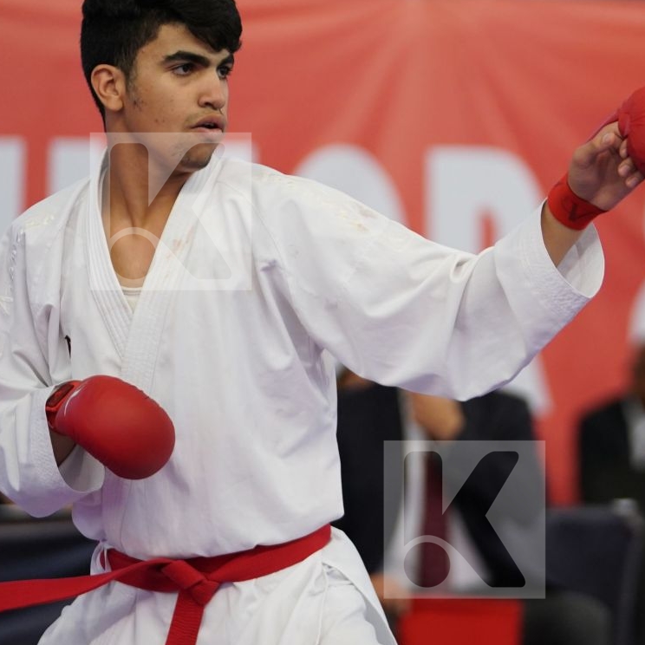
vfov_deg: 5.9
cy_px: 212
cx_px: 465
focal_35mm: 296
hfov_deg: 5.9
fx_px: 6240
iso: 1600
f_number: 2.8
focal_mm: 144
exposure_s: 1/1000
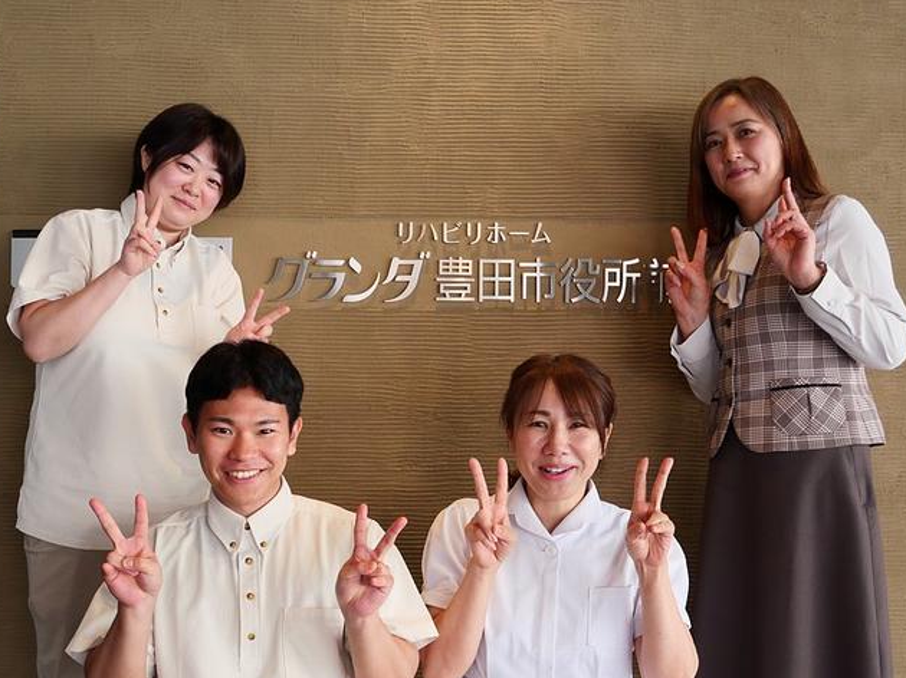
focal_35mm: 43
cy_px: 382
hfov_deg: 43.8
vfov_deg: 33.5
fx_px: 1125
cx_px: 429
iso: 1000
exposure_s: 1/80
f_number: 5.6
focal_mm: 18
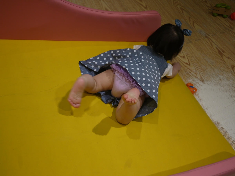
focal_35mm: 40
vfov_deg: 36.0
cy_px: 88
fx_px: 272
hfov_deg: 46.8
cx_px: 118
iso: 160
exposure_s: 1/160
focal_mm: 20
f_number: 1.7
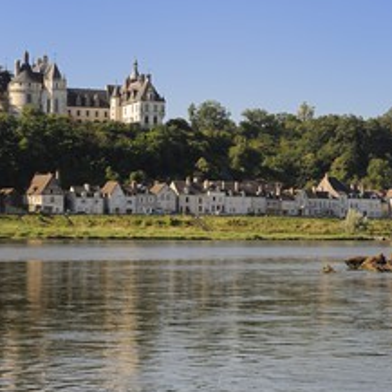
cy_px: 179
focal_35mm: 115
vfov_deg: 15.2
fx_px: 1473
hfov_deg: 15.2
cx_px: 220
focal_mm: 70
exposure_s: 1/160
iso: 200
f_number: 13
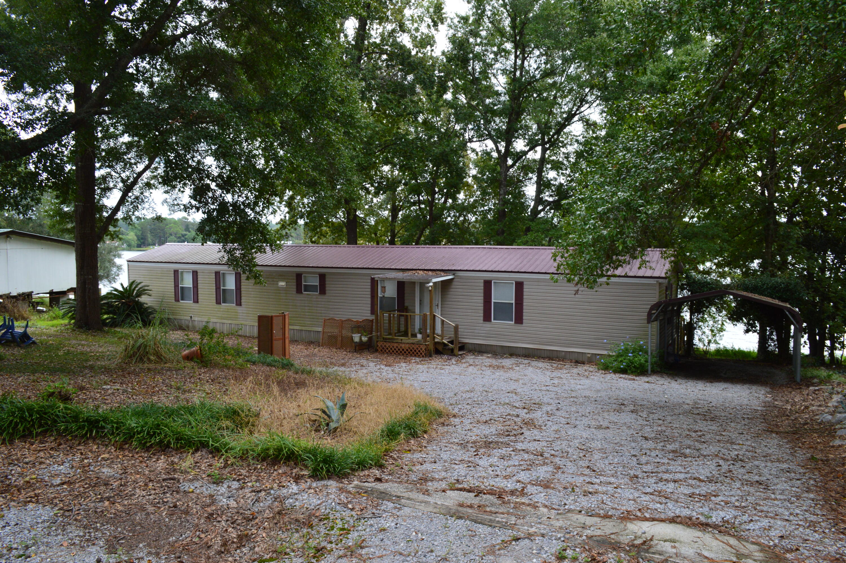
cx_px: 423
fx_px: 634
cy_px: 282
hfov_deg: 67.4
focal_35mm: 27
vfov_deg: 47.8
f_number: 9
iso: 400
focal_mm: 18
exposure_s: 1/160
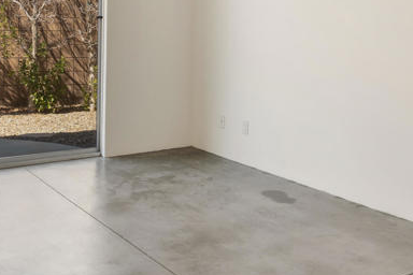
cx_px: 173
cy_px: 28
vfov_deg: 27.1
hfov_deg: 41.0
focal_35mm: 48
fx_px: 551
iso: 100
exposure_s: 1/50
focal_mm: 18
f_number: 9
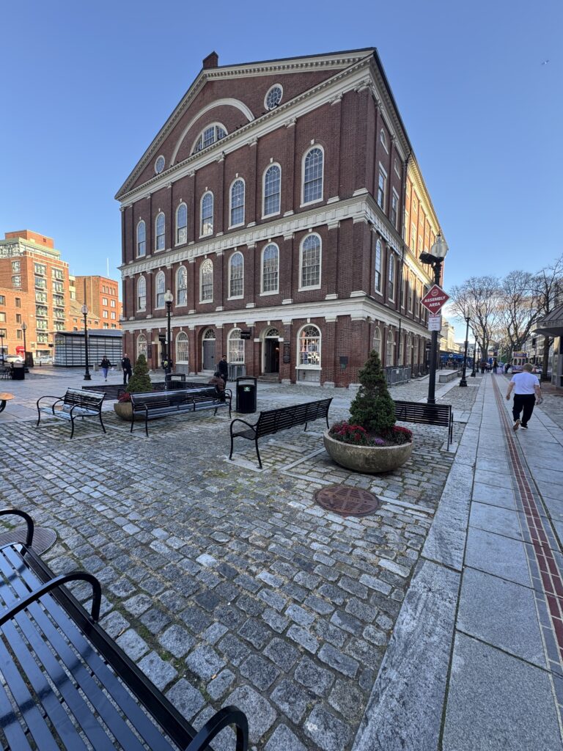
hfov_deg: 85.7
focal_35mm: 14
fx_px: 304
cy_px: 376
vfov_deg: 102.1
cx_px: 282
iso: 40
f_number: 2.2
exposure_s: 1/112
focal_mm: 2.22
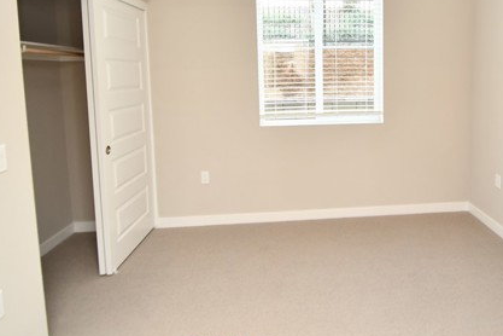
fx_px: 321
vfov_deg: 53.8
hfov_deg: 73.7
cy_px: 107
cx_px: 337
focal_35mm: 23
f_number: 4
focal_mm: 10
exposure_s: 1/60
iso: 500
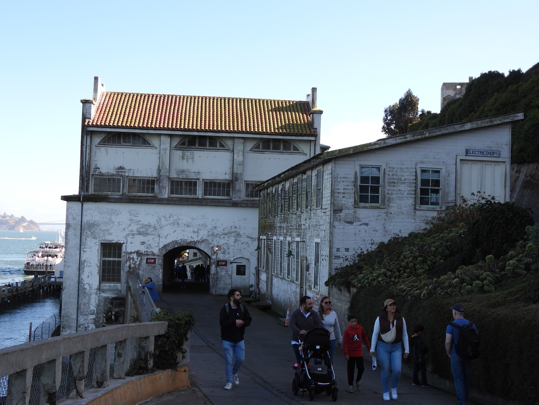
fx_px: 732
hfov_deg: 40.4
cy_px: 202
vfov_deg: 30.9
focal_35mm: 47
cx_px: 270
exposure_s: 1/500
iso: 100
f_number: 3.2
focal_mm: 8.4
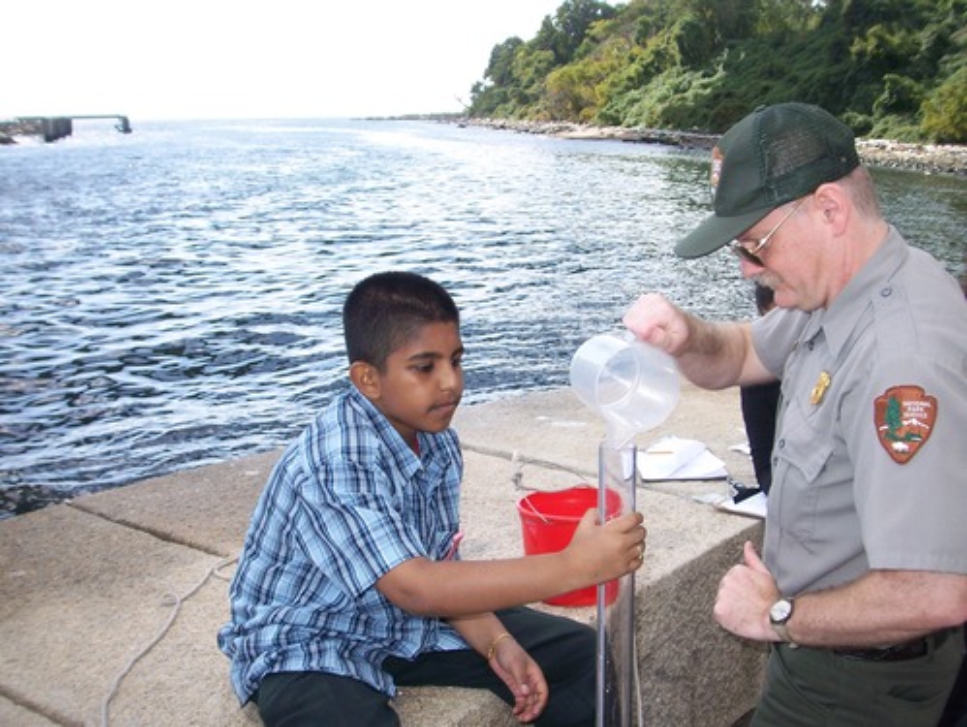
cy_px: 364
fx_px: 1062
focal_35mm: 38
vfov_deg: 37.8
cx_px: 484
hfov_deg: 48.9
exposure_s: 1/320
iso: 64
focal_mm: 6.3
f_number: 3.9
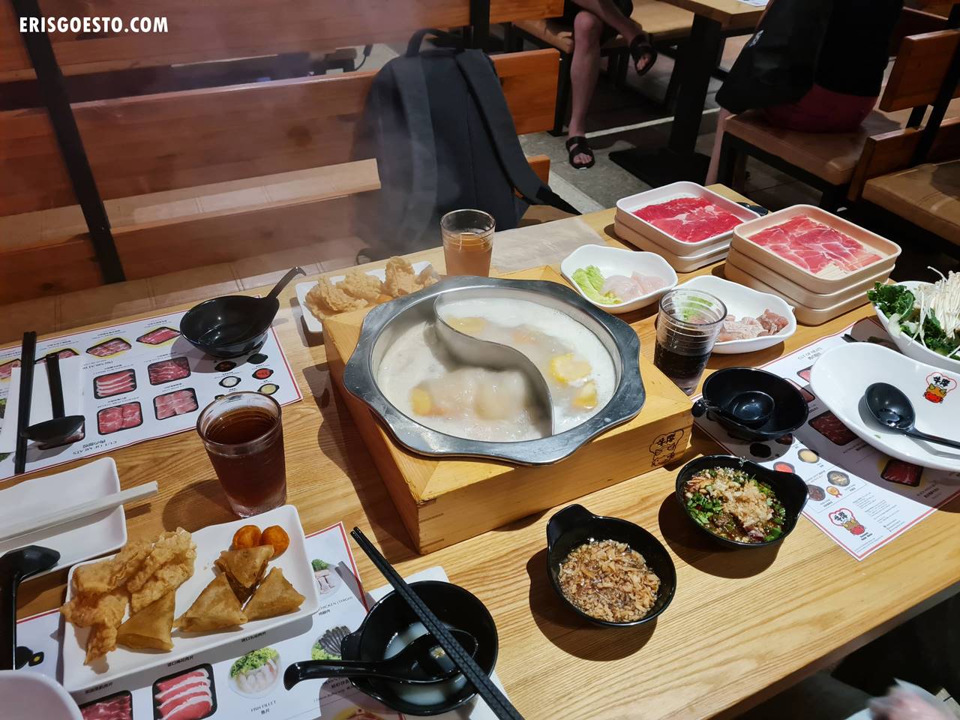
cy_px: 360
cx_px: 480
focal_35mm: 26
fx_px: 721
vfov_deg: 53.1
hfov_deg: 67.3
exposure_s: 1/50
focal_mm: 5.4
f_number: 1.8
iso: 250
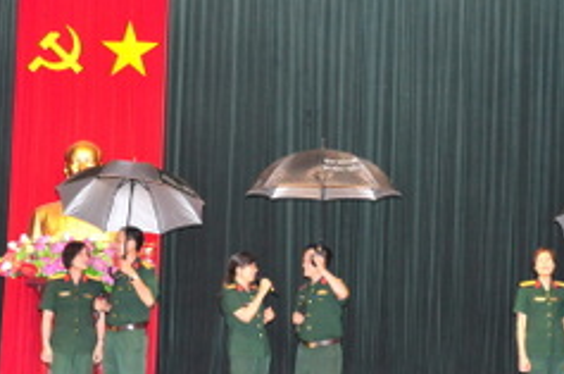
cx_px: 269
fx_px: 1236
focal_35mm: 79
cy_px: 274
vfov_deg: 17.1
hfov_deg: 25.7
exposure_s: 1/60
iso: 800
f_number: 5.6
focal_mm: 25
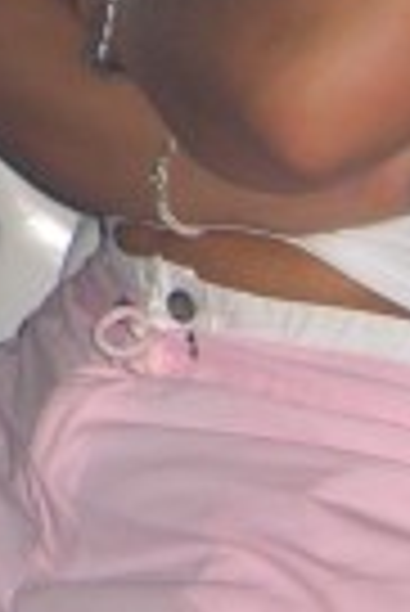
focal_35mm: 348
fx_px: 5929
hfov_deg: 3.8
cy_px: -292
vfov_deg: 5.9
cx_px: -1027
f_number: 3.6
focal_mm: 11.8
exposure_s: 1/60
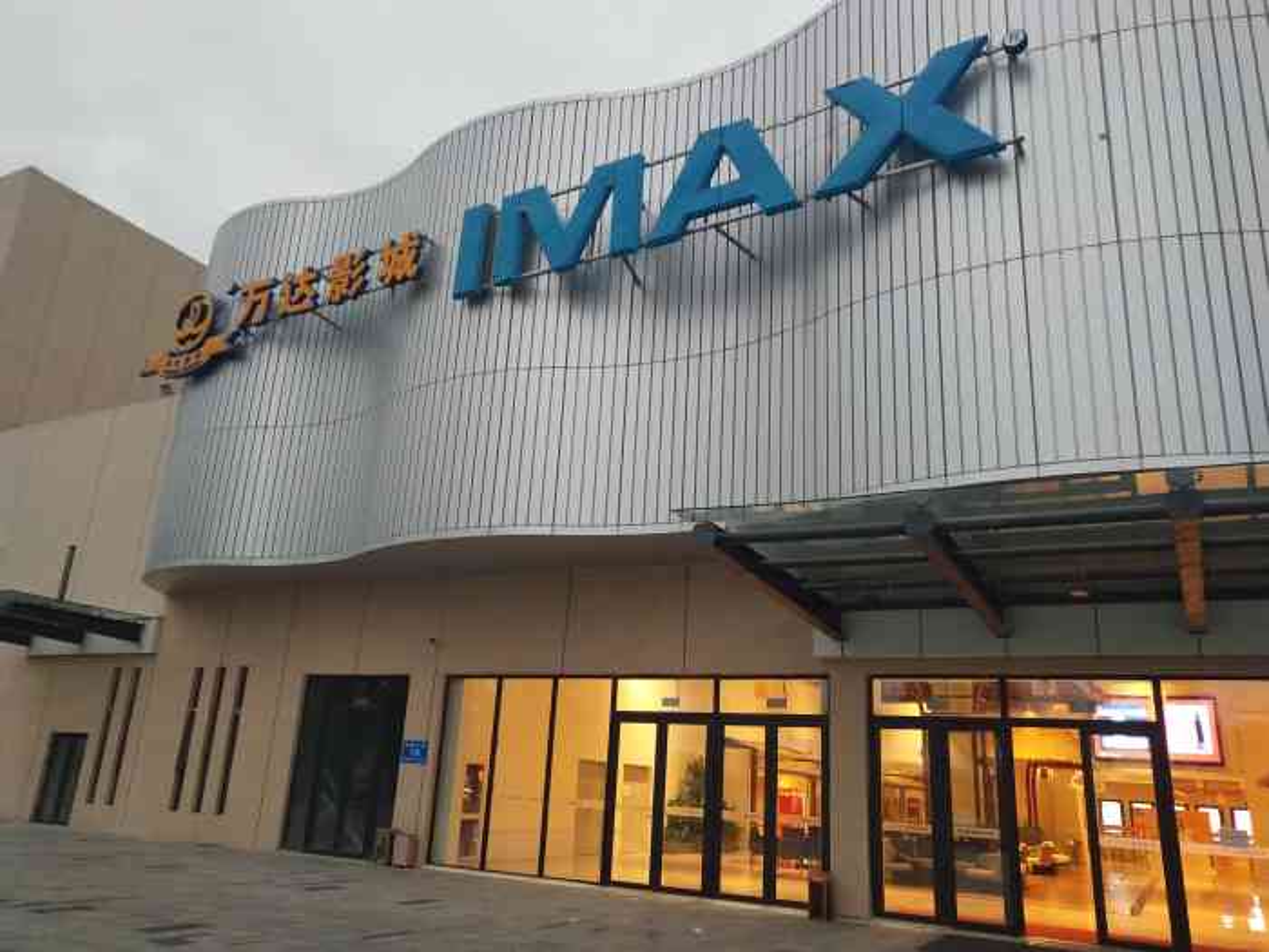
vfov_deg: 46.8
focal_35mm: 30
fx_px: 1100
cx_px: 634
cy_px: 476
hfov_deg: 60.0
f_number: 1.8
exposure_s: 1/50
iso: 436
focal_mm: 3.95
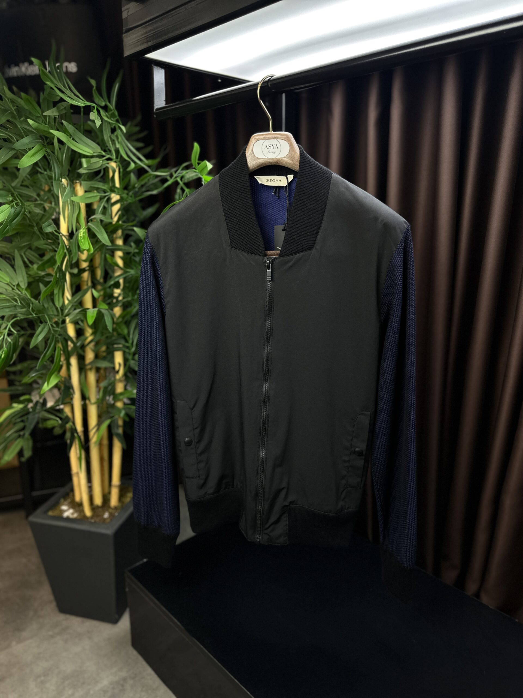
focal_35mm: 24
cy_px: 349
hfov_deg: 56.8
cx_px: 262
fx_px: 483
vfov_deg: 71.6
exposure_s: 1/100
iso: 125
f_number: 1.78
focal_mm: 6.86
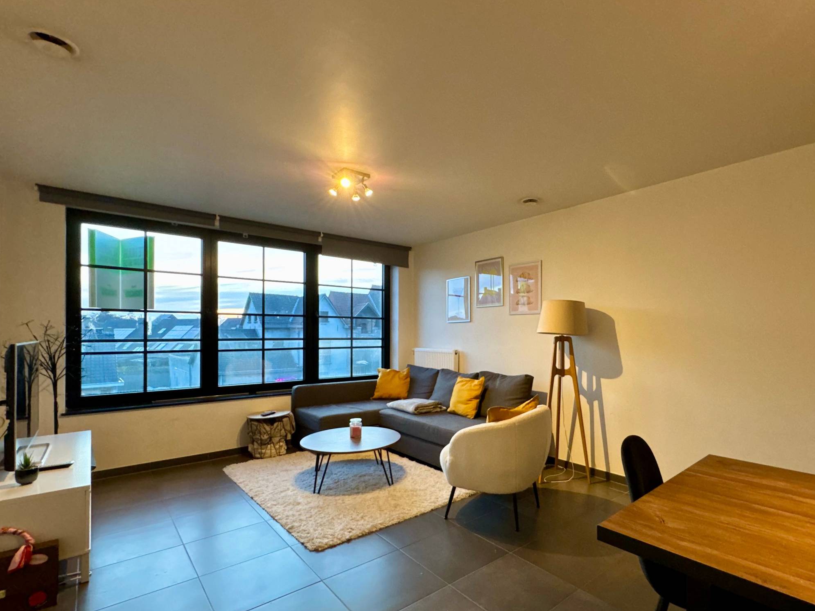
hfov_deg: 87.1
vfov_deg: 71.4
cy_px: 333
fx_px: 424
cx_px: 472
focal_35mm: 18
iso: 320
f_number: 2.2
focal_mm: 2.22
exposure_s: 1/64
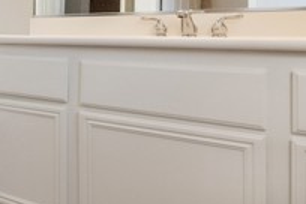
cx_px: -48
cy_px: 26
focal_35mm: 44
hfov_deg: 36.1
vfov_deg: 29.4
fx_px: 374
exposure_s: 1/200
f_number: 7.1
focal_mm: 14
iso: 400
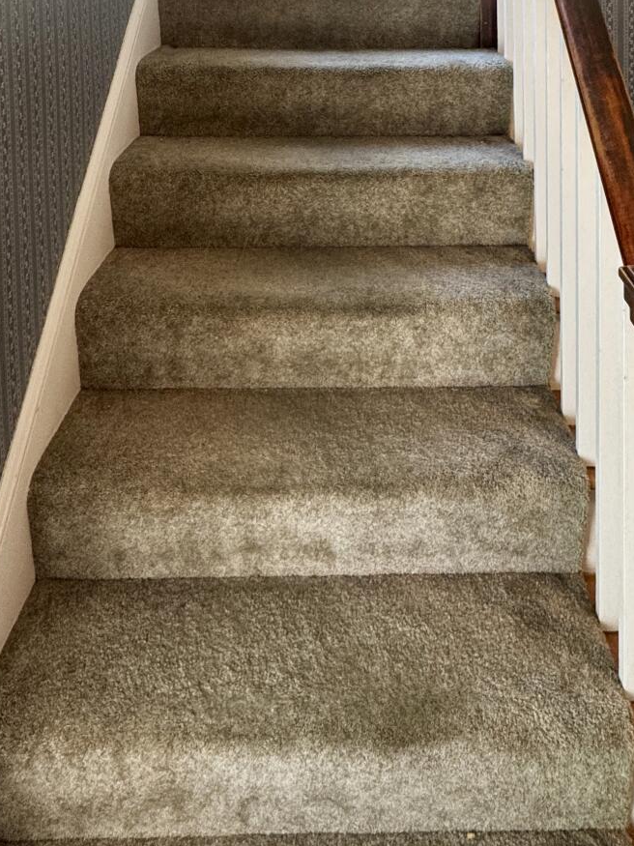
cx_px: 372
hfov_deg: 44.0
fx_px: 782
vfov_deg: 45.6
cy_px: -42
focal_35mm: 32
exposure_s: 1/99
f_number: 2.2
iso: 160
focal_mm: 2.22
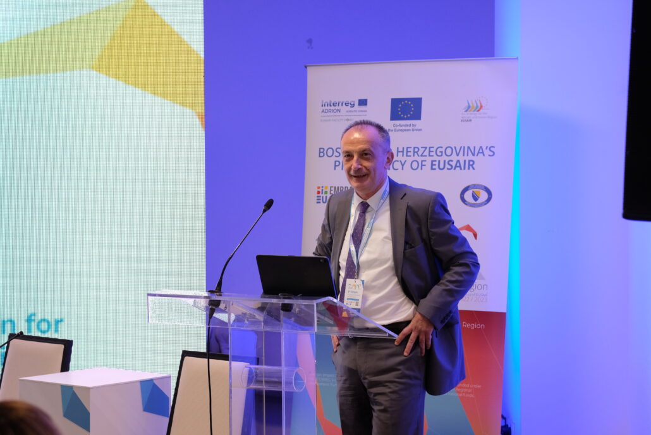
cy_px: 218
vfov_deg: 16.3
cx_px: 326
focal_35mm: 84
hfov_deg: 24.2
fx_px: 1519
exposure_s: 1/125
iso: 1600
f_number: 3.6
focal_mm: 56
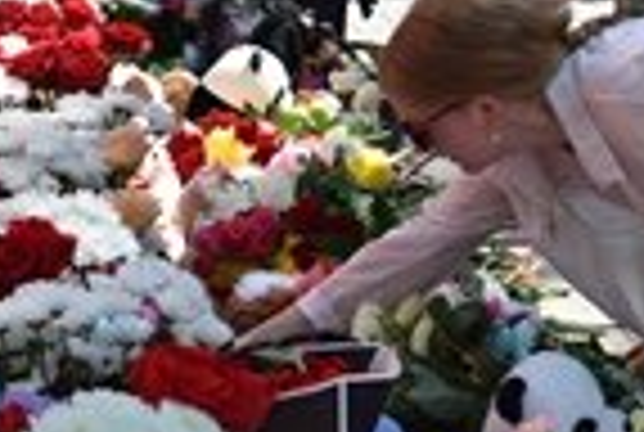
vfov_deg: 11.1
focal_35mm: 122
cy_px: -61
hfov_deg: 16.3
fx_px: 2187
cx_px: 703
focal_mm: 26
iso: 400
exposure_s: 1/1250
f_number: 5
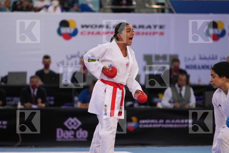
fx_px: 1908
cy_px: 76
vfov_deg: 4.6
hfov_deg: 6.9
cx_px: 114
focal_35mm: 300
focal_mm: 200
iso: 2000
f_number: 2.8
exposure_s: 1/1000
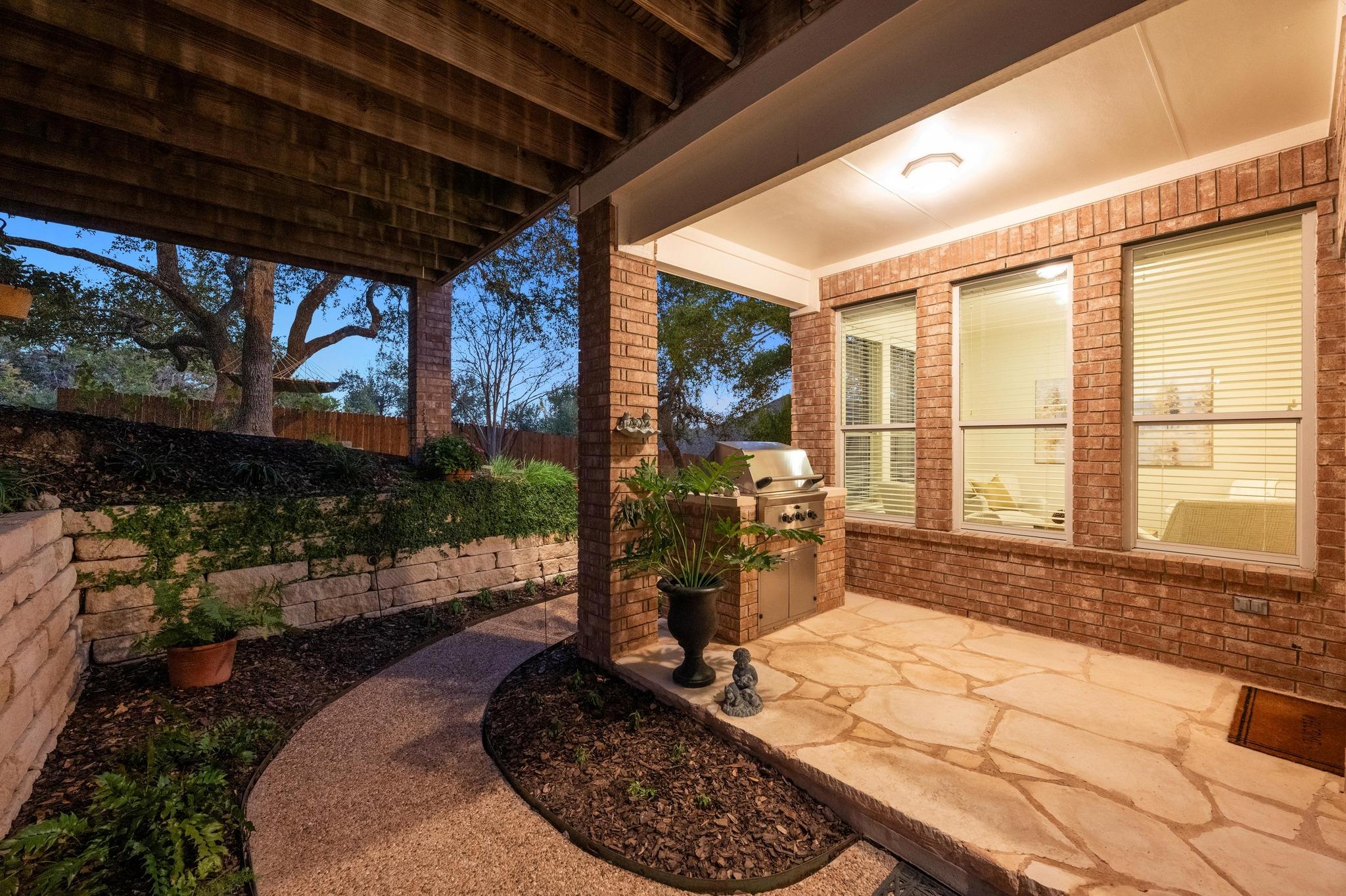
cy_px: 448
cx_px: 673
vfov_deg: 81.2
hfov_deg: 104.3
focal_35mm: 14
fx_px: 523
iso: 2000
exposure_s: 1/3
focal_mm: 14
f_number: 7.1
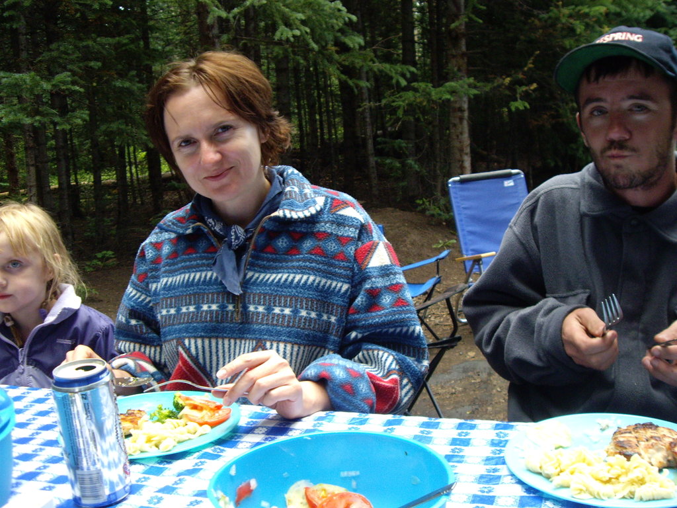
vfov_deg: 37.7
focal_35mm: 38
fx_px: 743
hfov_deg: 49.0
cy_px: 254
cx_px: 338
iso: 200
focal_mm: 6.2
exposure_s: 1/60
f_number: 2.7
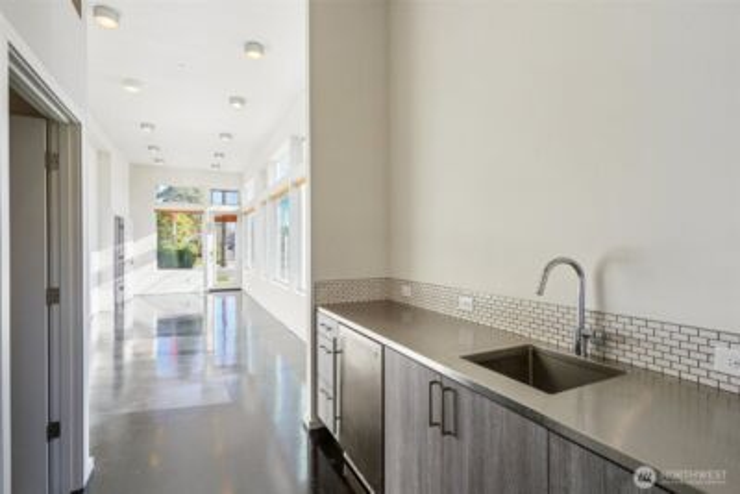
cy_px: 247
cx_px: 370
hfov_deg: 93.3
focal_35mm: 17
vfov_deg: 70.5
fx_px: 350
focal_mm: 17
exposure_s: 1/125
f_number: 8
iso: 400
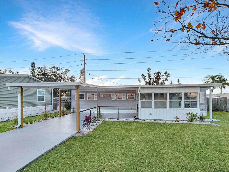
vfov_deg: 89.9
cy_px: 86
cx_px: 114
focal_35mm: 13
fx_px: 86
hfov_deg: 106.2
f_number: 2.2
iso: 50
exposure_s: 1/283
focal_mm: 2.2
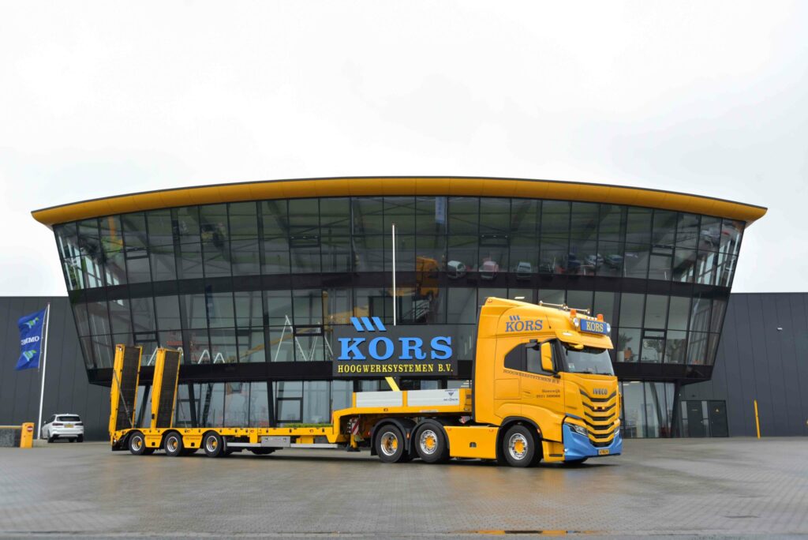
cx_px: 404
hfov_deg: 55.8
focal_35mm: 34
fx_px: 764
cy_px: 270
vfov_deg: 38.9
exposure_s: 1/160
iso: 400
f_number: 6.3
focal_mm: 34
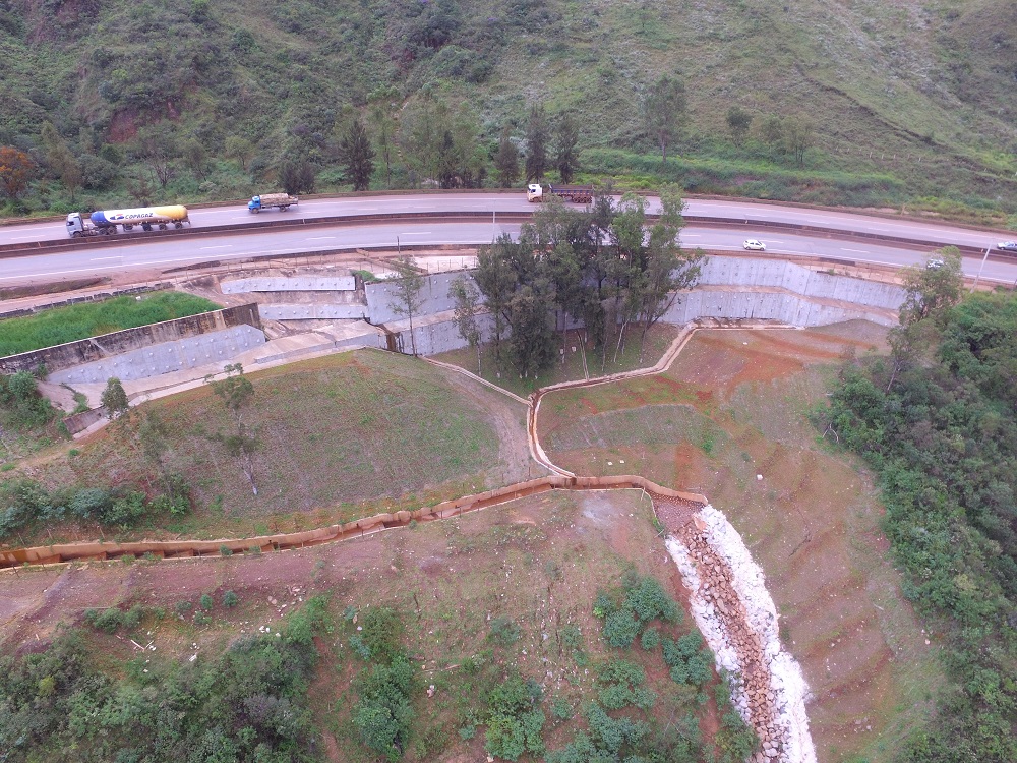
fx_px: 588
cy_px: 382
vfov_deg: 66.0
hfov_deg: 81.7
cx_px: 508
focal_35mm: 20
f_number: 2.8
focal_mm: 3.61
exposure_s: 1/185
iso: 100
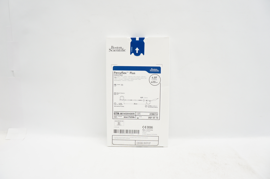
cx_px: 135
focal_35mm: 27
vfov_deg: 47.8
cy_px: 90
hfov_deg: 67.4
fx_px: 202
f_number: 6.3
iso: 200
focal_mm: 18
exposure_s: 1/25
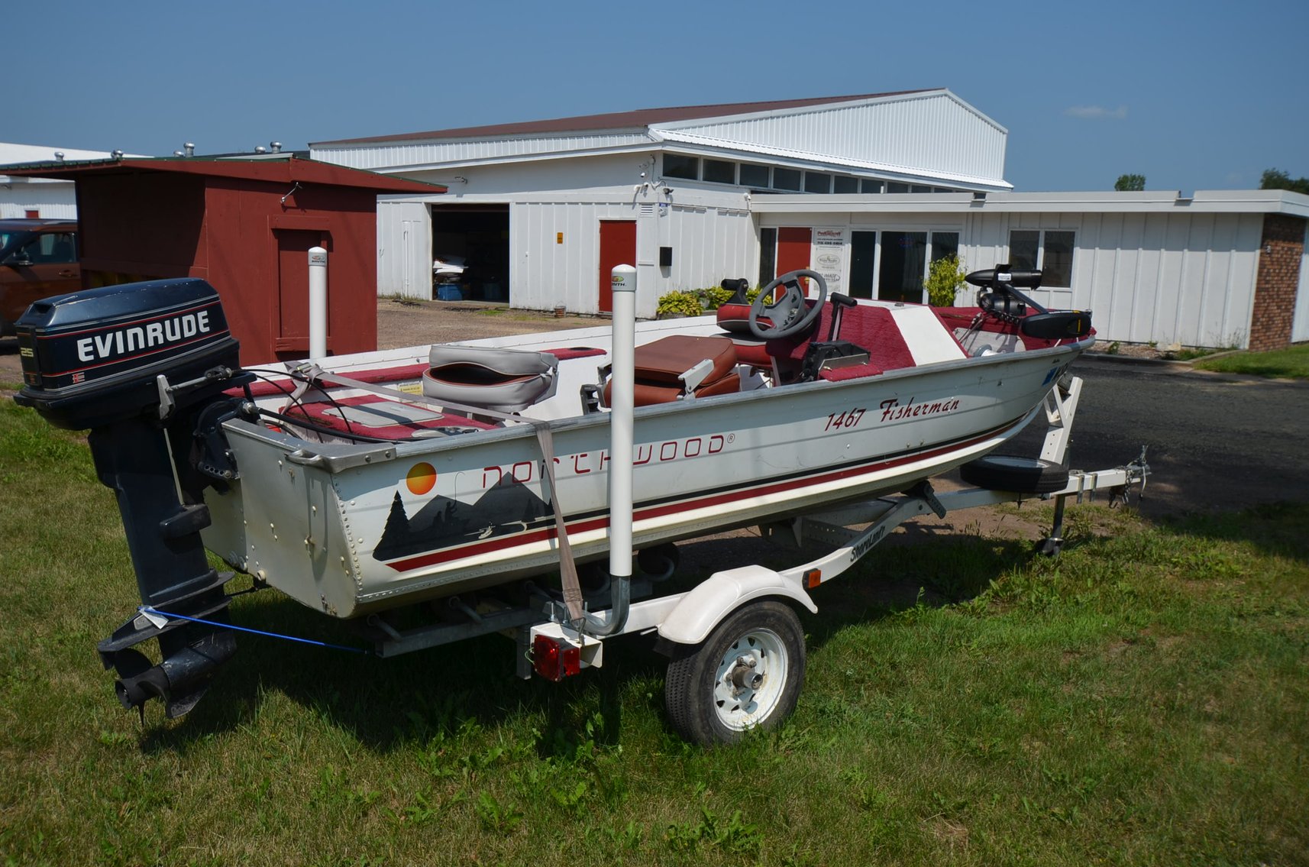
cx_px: 654
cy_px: 434
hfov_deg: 57.3
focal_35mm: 33
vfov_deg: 39.8
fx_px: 1197
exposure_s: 1/400
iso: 100
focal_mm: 22
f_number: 10
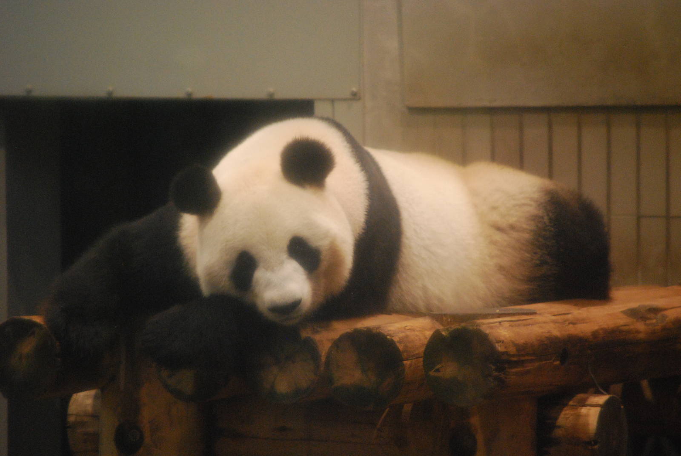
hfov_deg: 7.6
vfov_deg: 5.1
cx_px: 340
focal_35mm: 270
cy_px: 228
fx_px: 5113
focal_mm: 180
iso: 1600
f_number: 5.6
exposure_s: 1/100
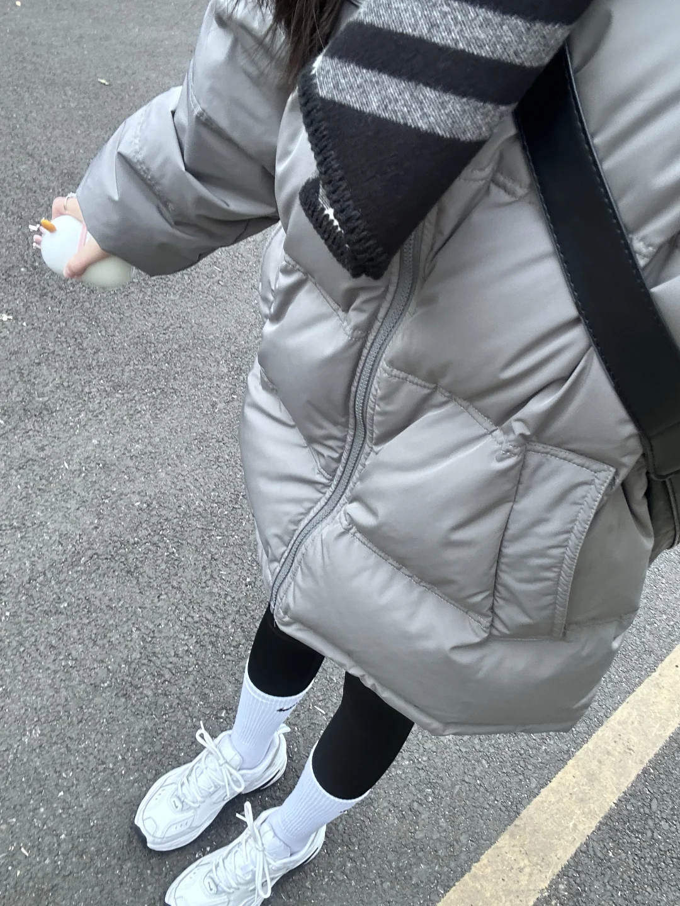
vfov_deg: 60.0
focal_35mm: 30
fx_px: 786
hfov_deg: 46.8
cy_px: 453
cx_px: 340
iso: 50
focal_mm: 2.69
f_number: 1.9
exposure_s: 1/121
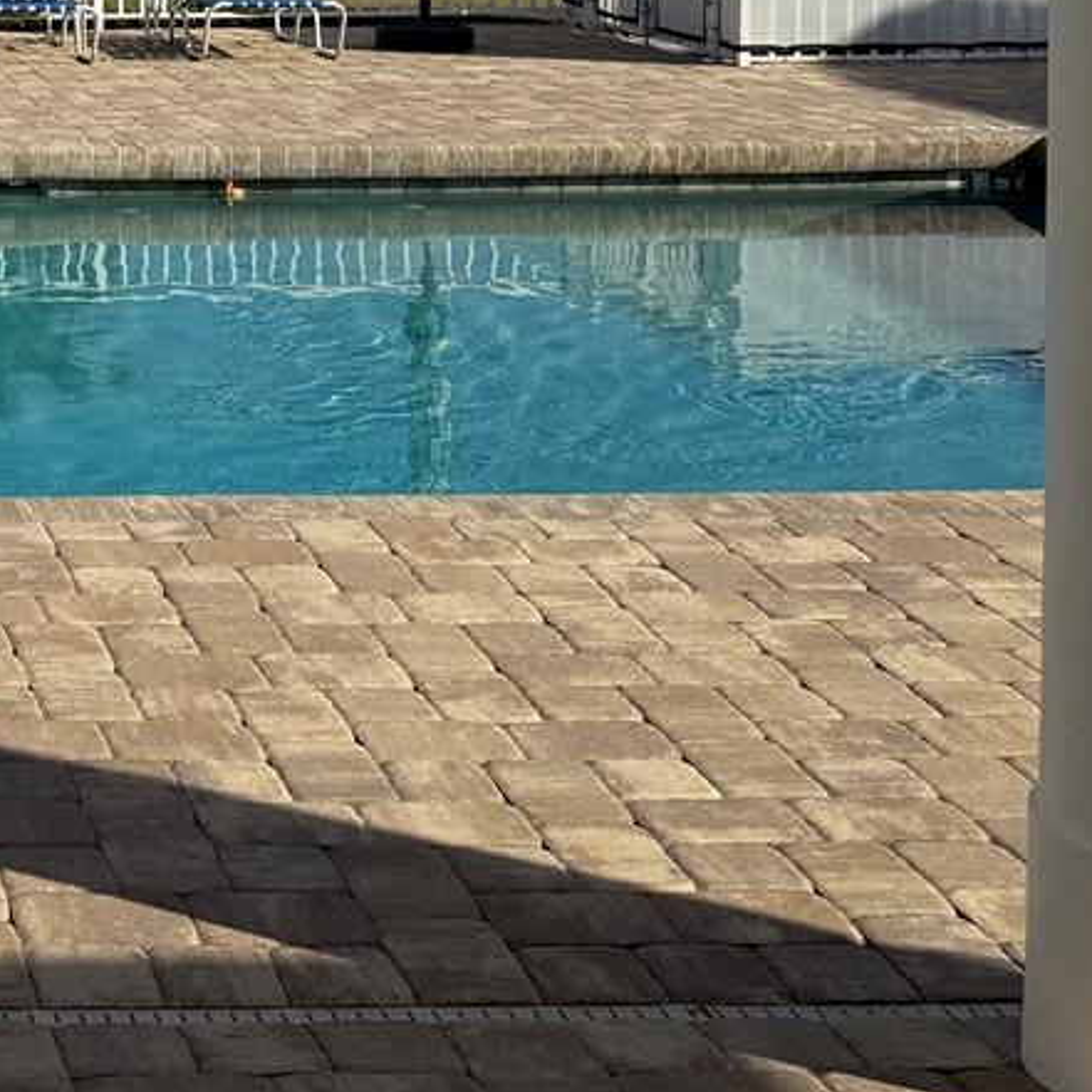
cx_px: -421
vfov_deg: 21.5
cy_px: -52
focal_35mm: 77
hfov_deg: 20.1
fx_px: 2748
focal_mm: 6.76
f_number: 1.78
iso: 80
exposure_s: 1/8130
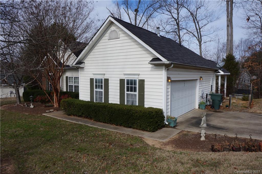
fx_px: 185
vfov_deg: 50.3
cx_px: 131
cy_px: 87
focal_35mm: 26
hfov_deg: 70.5
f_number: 16
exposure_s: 1/200
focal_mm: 17
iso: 200
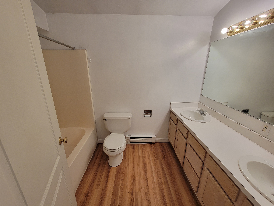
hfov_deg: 106.2
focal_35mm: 13
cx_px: 137
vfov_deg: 89.9
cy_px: 103
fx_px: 103
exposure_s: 1/60
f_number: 2.2
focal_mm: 2.2
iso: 100
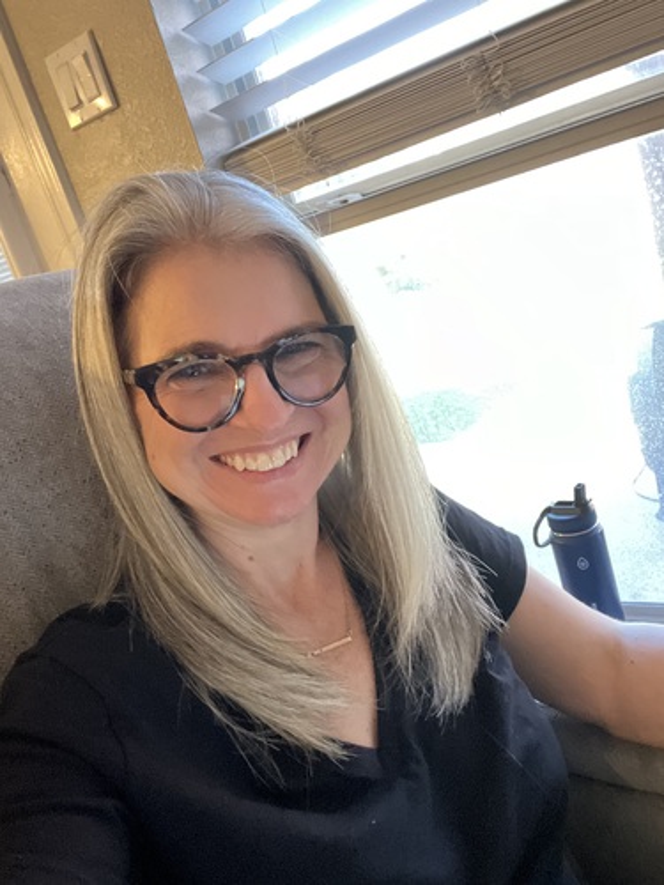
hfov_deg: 46.8
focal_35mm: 30
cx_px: 332
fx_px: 767
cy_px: 442
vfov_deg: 60.0
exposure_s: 1/24
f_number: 2.2
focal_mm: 2.71
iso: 640
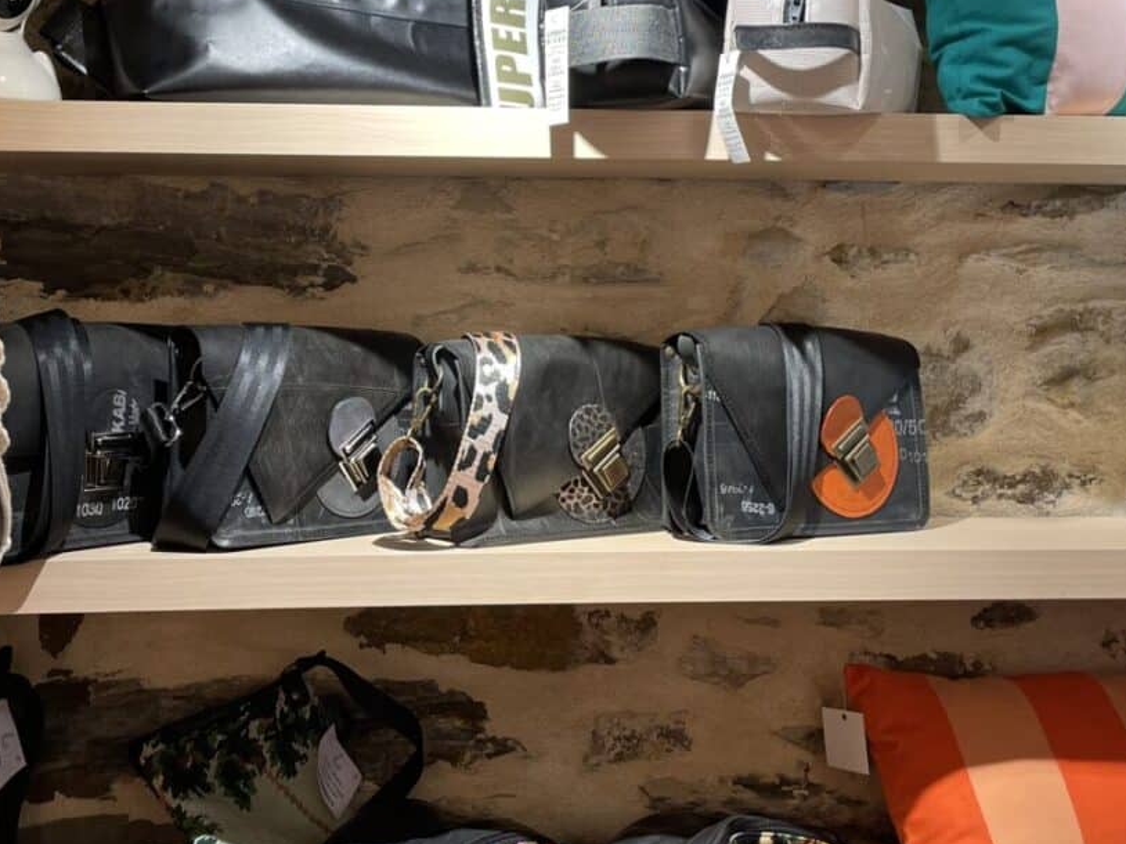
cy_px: 203
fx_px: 1496
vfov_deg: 30.9
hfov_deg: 41.2
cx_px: 483
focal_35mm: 46
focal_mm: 4.2
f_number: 1.6
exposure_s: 1/100
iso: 100
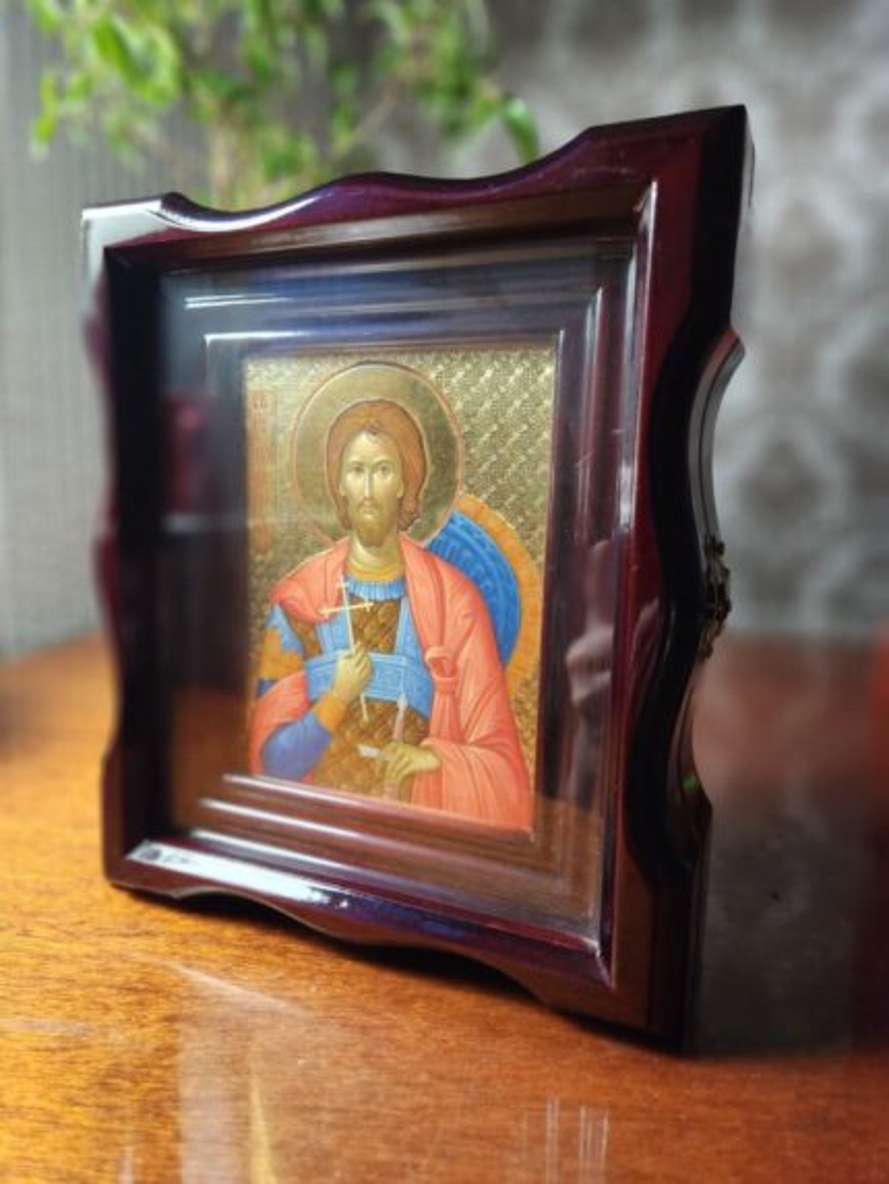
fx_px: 787
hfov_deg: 58.9
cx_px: 444
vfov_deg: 73.9
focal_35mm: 23
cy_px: 592
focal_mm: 5.4
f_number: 1.8
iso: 800
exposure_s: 1/100
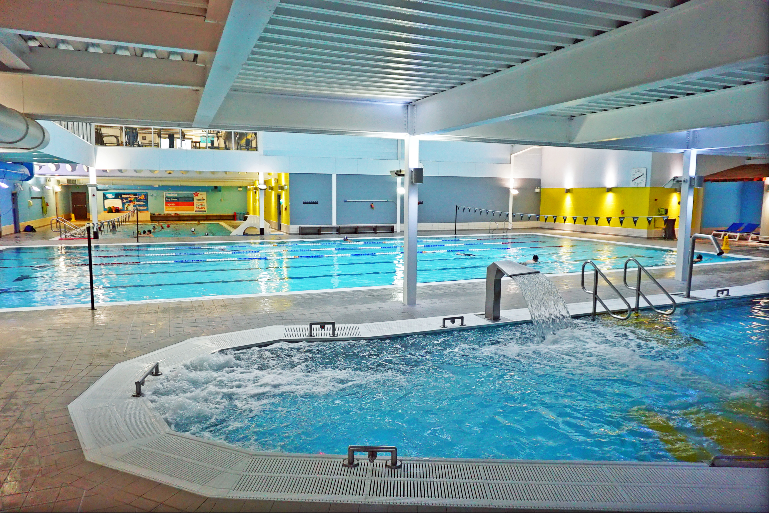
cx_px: 384
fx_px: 513
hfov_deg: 73.7
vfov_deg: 53.2
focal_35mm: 24
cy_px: 256
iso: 1250
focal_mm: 16
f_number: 3.5
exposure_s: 1/60
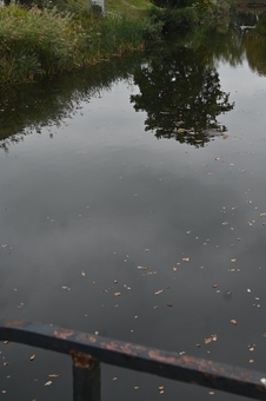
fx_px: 598
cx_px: 187
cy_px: 51
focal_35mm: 54
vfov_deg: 35.1
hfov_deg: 24.9
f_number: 5.6
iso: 200
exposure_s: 1/250
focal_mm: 30.5
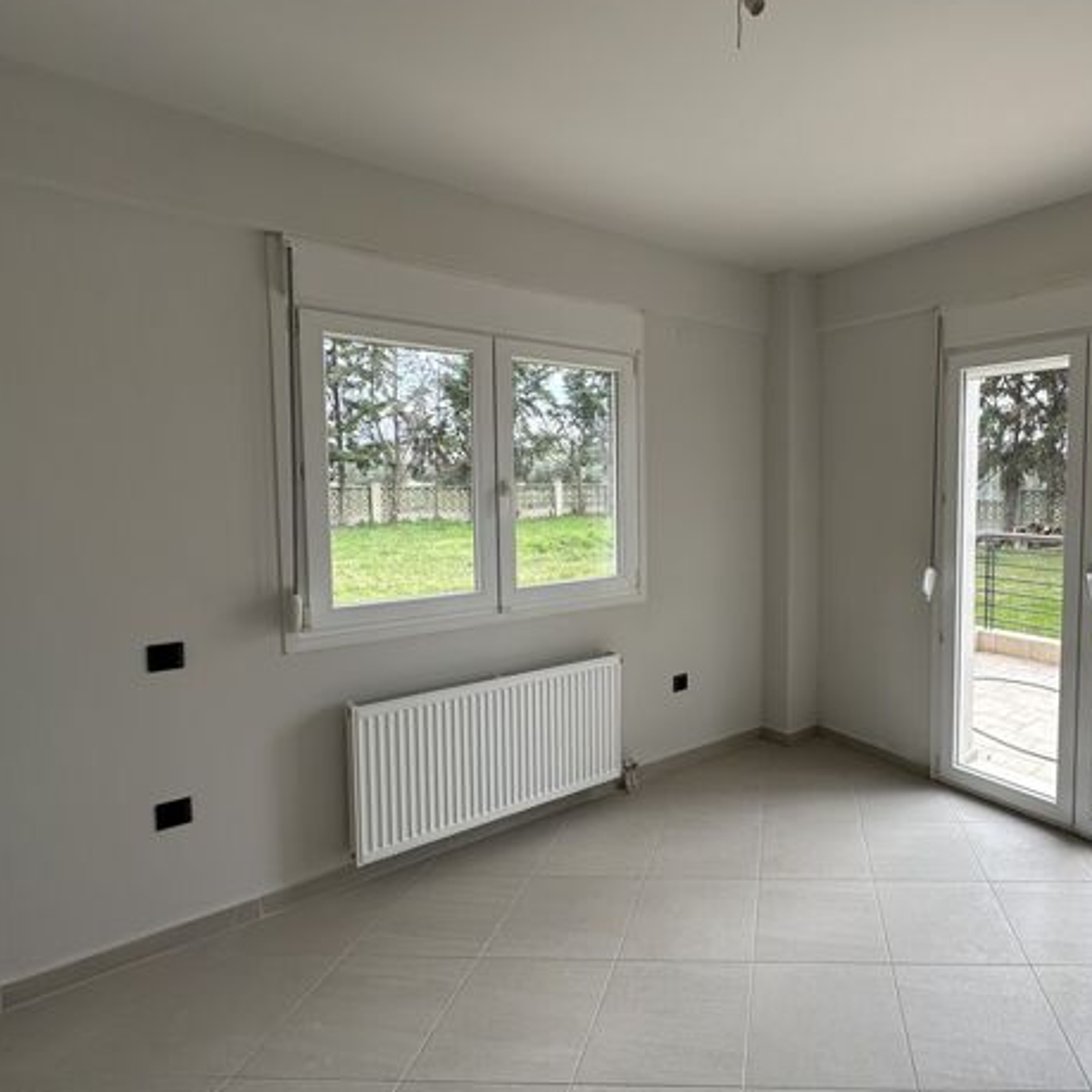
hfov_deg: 73.7
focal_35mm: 19
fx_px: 678
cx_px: 779
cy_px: 519
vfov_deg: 77.6
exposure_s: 1/406
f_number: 2.2
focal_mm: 2.22
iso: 40
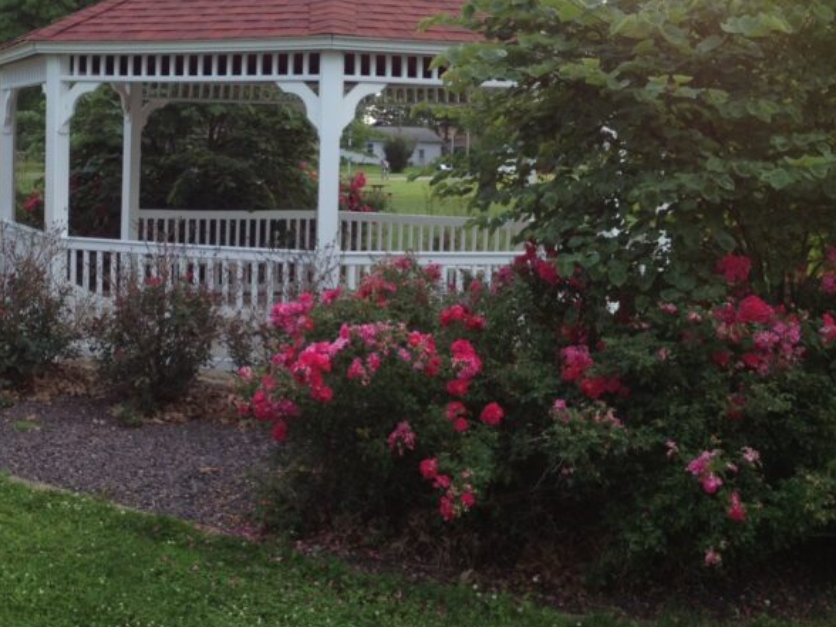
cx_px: 199
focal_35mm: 61
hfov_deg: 31.1
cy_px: 182
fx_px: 1473
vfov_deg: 23.9
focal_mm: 4.28
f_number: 2.4
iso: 50
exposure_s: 1/295
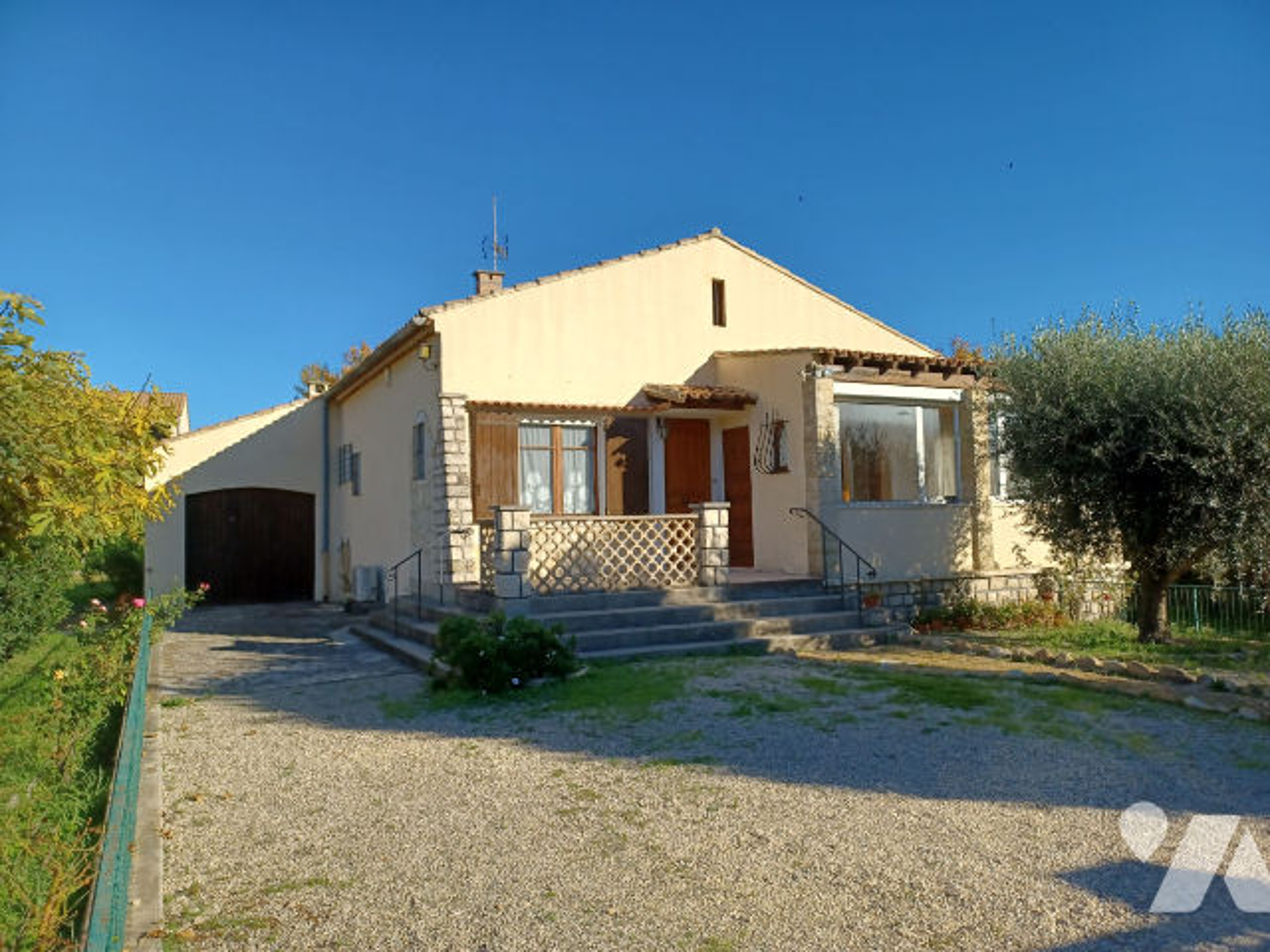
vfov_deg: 54.9
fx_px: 917
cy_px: 476
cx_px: 635
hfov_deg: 69.4
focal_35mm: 25
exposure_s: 1/515
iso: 32
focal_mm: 4.6
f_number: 1.8
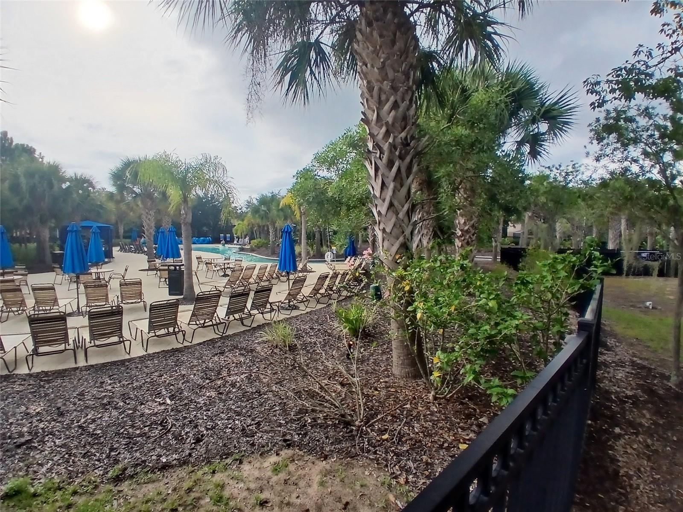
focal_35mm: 17
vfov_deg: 74.7
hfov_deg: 91.0
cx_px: 342
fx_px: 335
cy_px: 256
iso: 50
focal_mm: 1.4
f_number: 2.2
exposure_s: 1/333
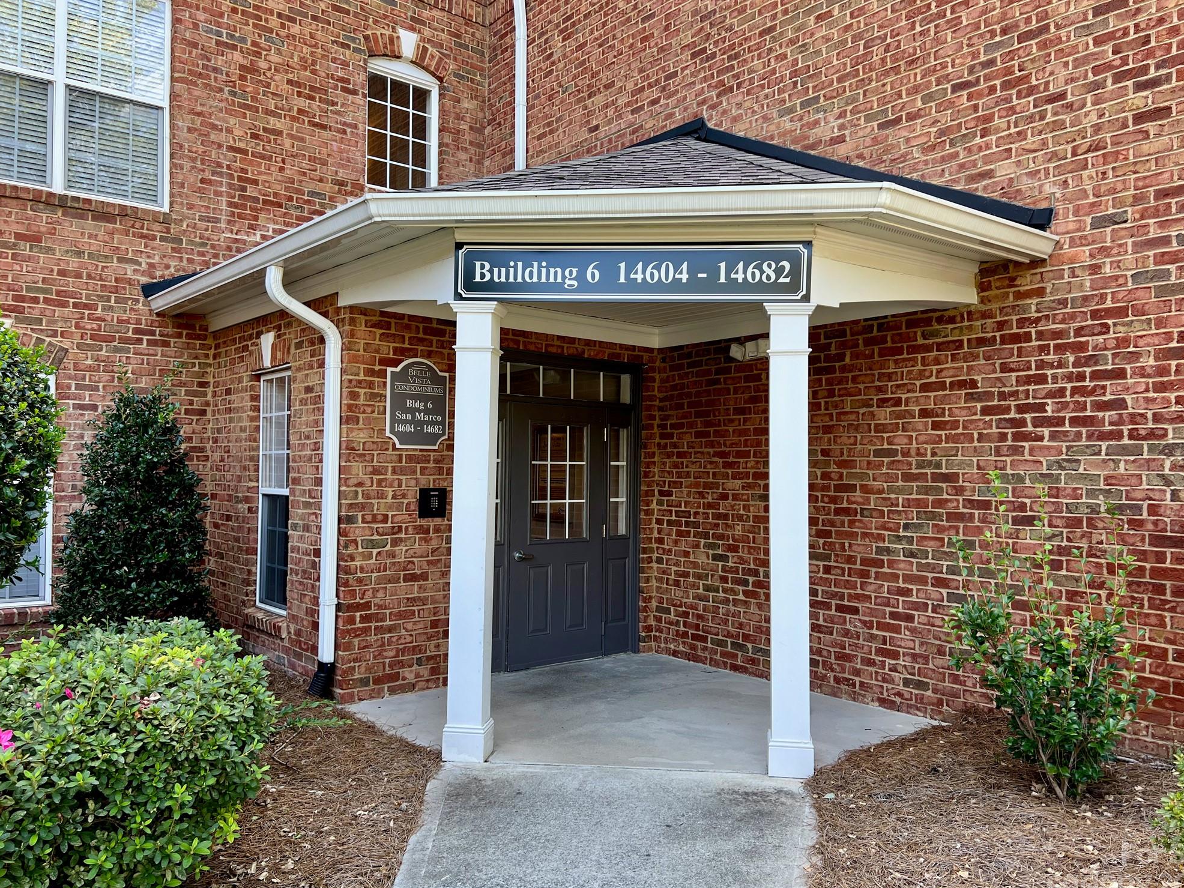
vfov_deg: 51.4
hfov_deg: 65.3
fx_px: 924
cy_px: 452
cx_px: 611
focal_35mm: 27
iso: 40
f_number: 1.5
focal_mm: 5.7
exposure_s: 1/227
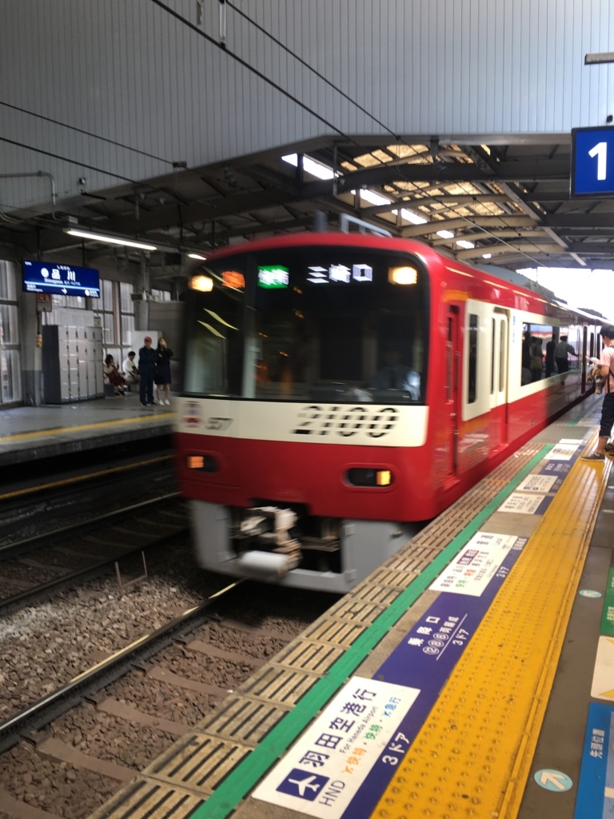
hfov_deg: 48.2
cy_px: 410
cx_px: 307
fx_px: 686
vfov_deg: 61.7
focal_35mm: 29
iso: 25
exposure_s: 1/60
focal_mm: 4.15
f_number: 2.2
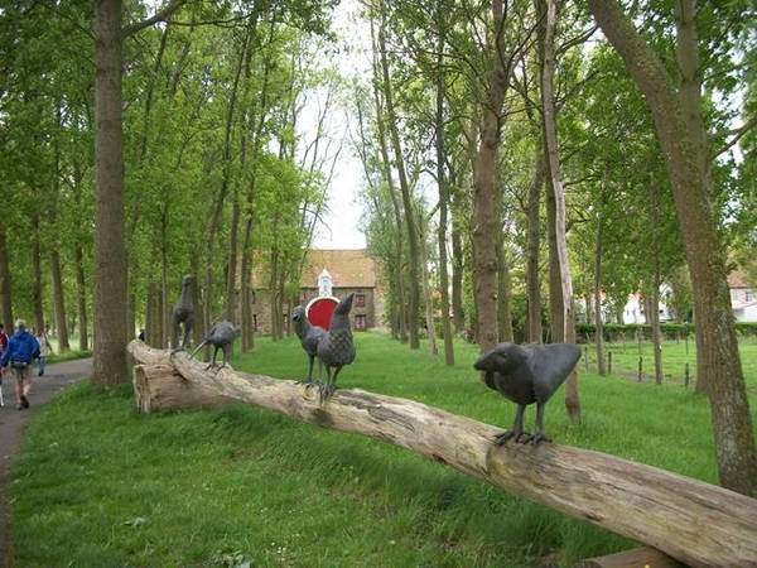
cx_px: 378
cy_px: 284
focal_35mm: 32
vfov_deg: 44.2
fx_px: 700
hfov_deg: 56.8
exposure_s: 1/160
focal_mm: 5.7
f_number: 2.9
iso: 80
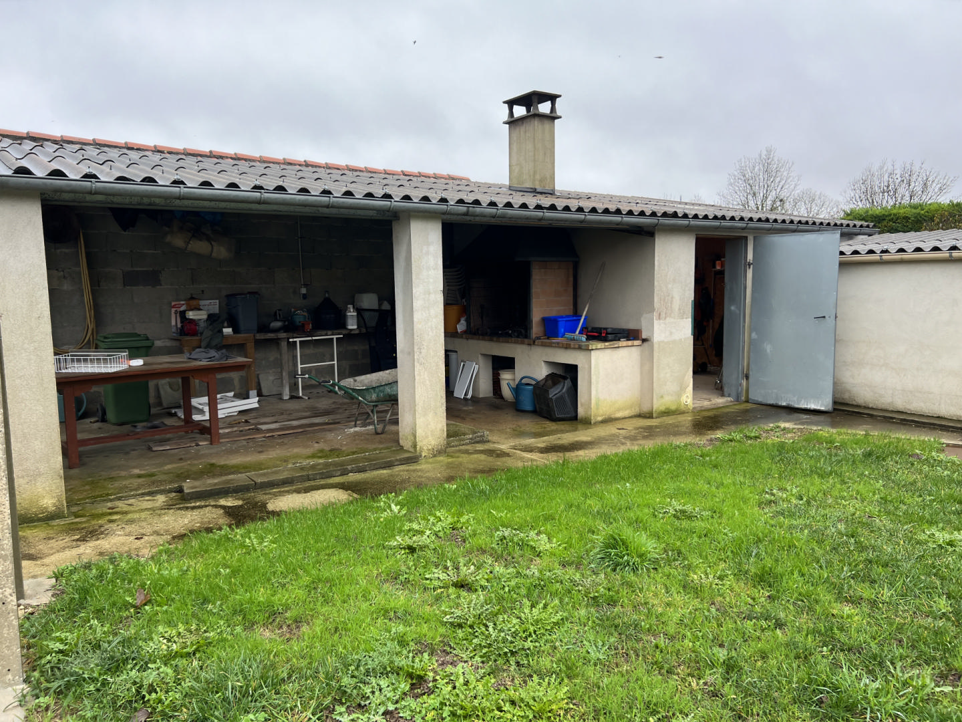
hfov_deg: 67.3
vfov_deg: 53.1
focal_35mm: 26
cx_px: 481
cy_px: 361
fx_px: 723
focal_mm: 5.7
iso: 40
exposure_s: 1/172
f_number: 1.5
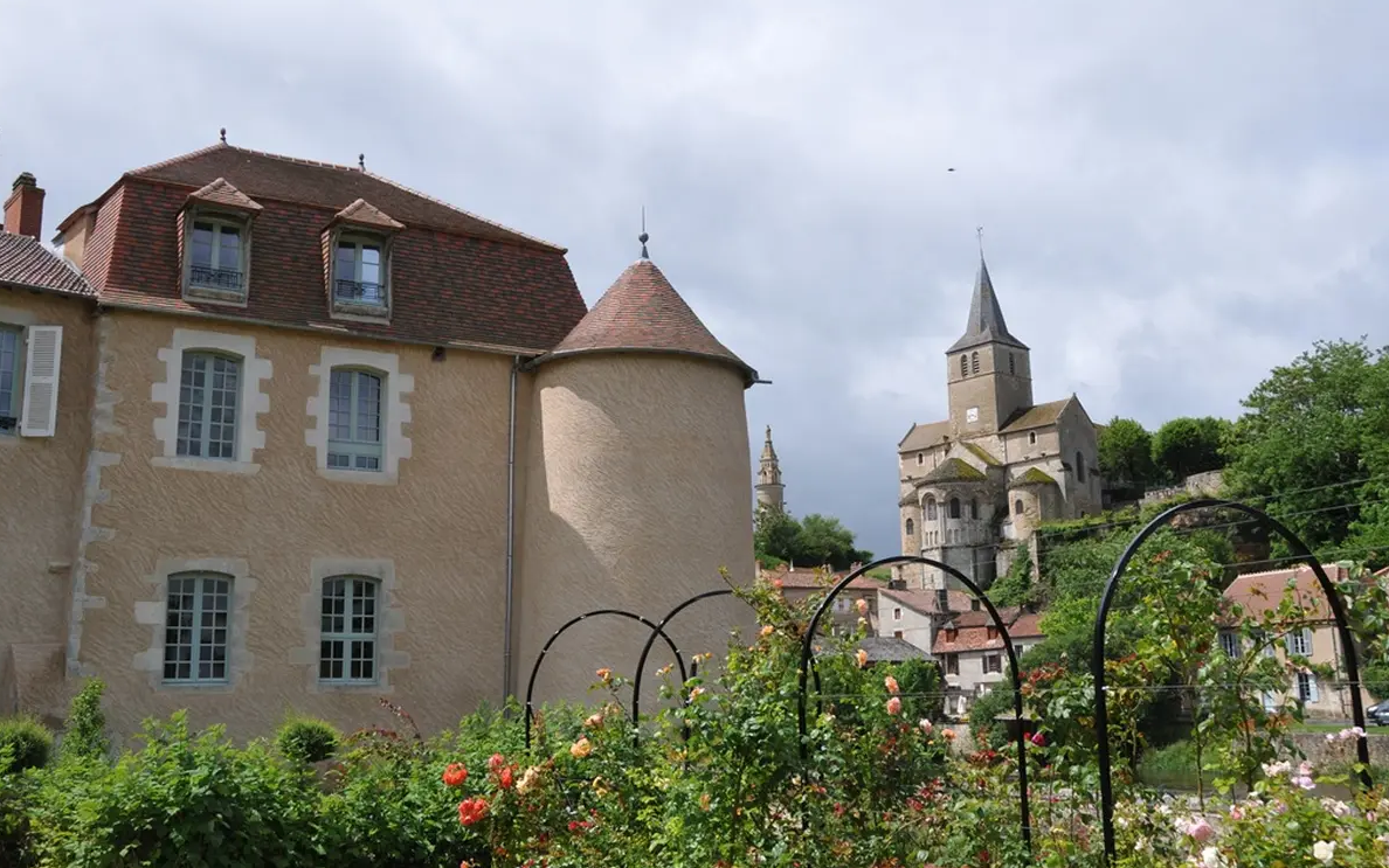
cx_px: 690
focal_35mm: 37
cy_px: 417
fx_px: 1401
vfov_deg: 34.4
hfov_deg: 52.7
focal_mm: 24
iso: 400
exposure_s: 1/500
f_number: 11
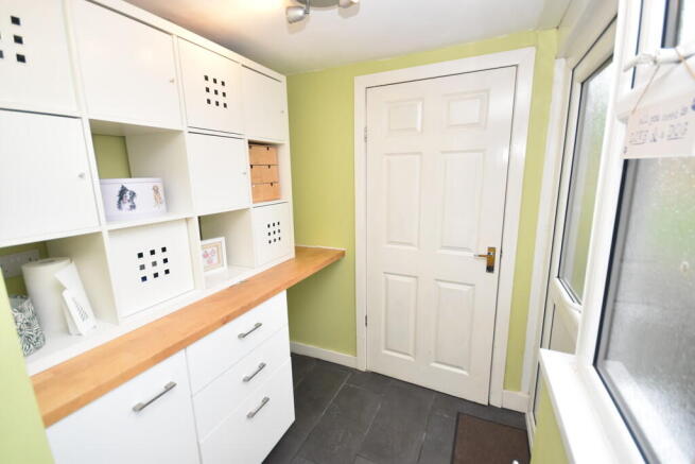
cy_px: 232
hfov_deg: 100.4
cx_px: 348
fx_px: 290
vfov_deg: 77.4
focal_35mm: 15
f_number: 5
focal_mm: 10
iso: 800
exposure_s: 1/200
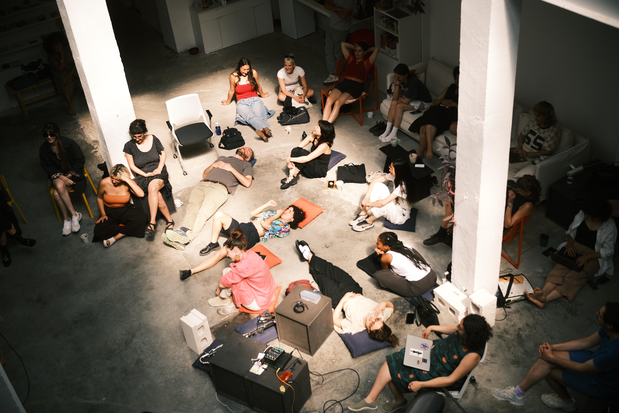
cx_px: 310
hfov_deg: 47.4
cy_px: 206
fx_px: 705
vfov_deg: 32.6
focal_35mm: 41
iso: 160
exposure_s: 1/500
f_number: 2.8
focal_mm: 27
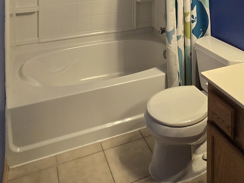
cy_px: -54
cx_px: 143
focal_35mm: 34
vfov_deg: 32.0
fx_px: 240
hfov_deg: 53.7
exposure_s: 1/60
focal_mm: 2.2
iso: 250
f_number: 2.2
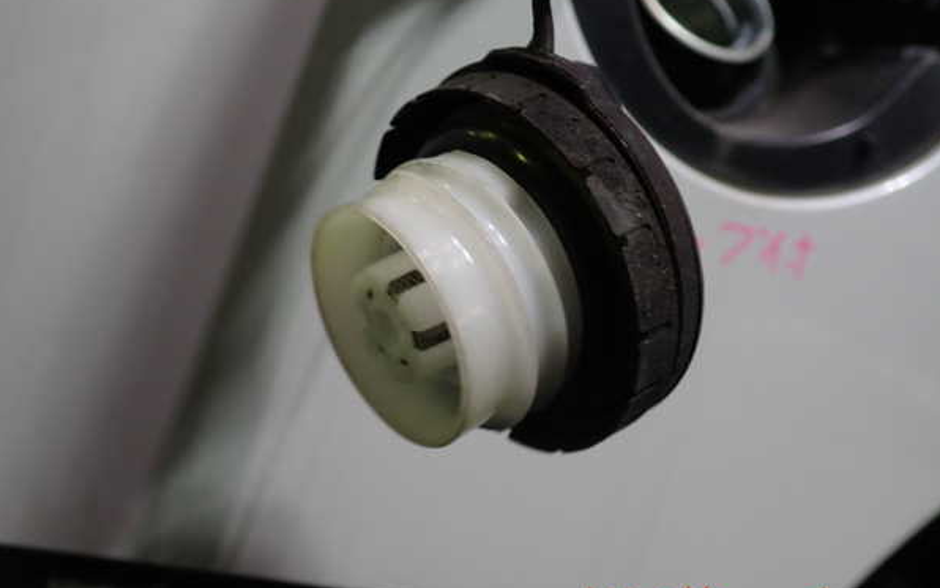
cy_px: 270
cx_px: 470
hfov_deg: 59.6
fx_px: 820
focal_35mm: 32
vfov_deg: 39.4
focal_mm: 5.4
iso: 200
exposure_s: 1/50
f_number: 2.3
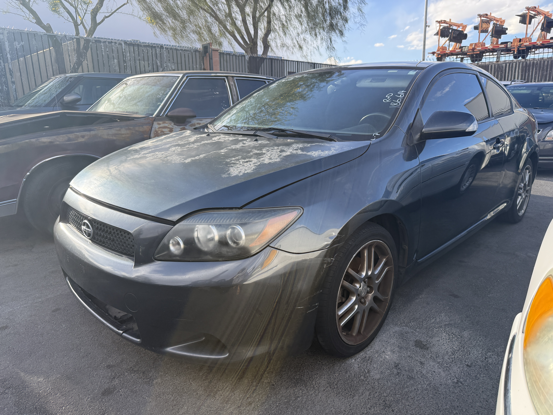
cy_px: 208
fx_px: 383
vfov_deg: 56.8
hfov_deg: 71.6
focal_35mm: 24
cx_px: 276
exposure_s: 1/1271
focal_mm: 6.76
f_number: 1.78
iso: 100
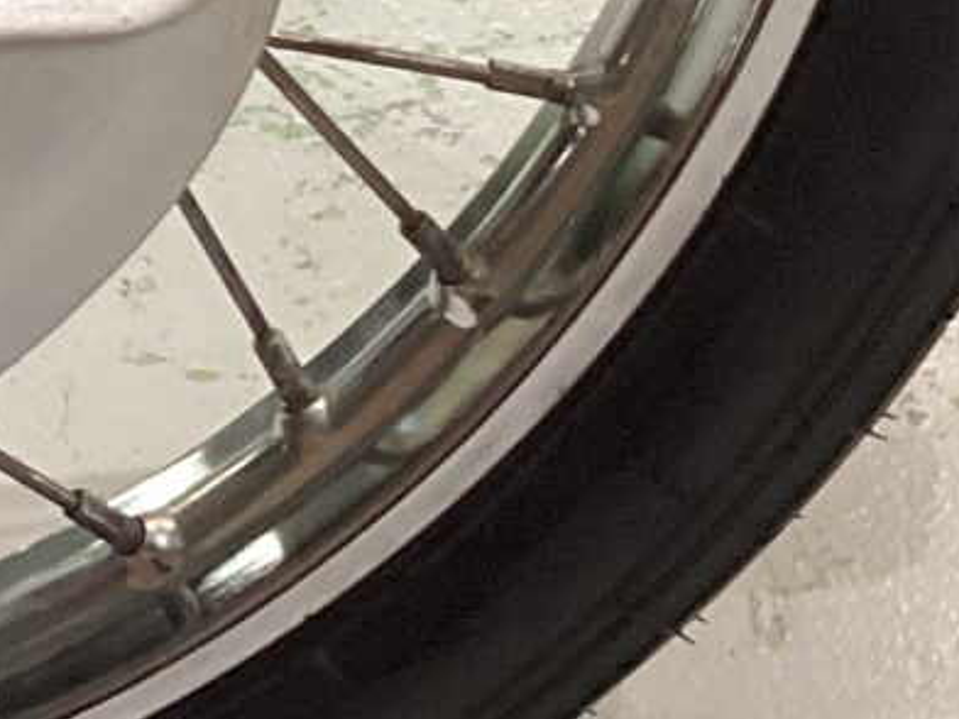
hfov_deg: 12.2
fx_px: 4211
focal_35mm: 152
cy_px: -572
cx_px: -597
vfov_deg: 9.3
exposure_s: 1/50
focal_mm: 3.3
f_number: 2.4
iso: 200
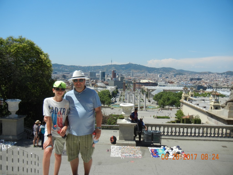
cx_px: 116
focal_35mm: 30
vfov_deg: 46.8
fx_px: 202
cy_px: 88
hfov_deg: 60.0
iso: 160
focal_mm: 5.4
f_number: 7
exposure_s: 1/484
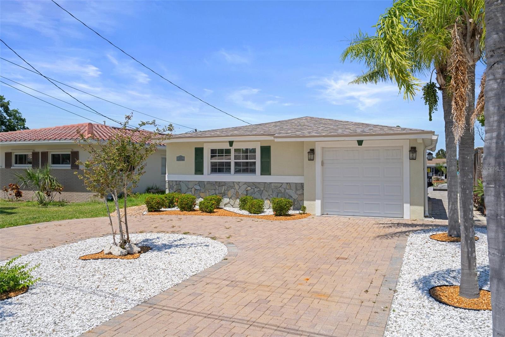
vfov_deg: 44.9
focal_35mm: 29
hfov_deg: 63.7
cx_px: 252
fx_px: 407
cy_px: 168
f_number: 9
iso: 320
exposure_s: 1/800
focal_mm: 29
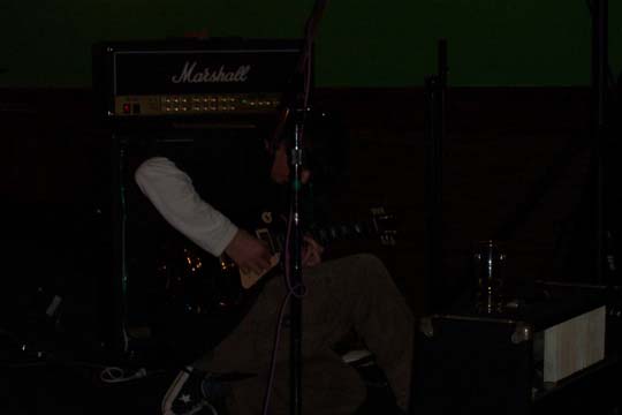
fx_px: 1970
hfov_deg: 17.9
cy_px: 208
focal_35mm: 114
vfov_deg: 12.0
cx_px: 311
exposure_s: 1/90
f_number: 4.8
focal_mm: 24
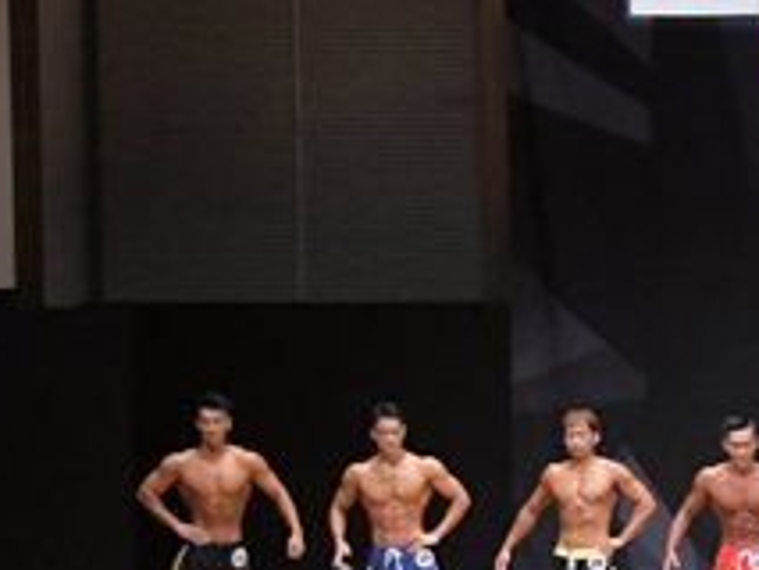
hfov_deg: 10.1
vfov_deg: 7.8
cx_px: 1160
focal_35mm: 189
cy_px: 602
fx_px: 4146
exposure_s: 1/400
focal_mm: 36
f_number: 5.6
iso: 6400
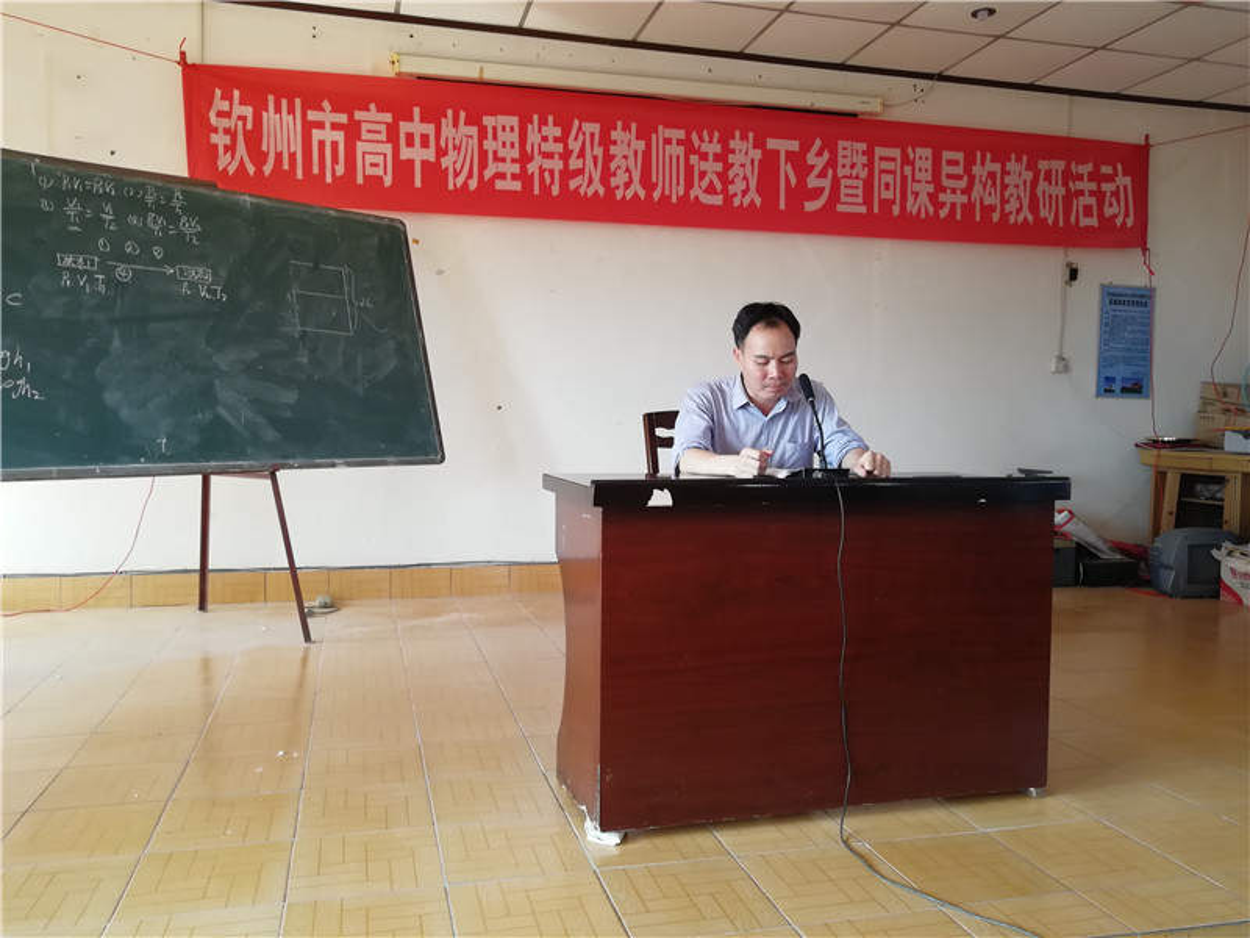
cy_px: 469
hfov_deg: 65.3
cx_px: 625
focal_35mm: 27
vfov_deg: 51.4
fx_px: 975
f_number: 1.8
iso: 125
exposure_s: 1/60
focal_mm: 3.83
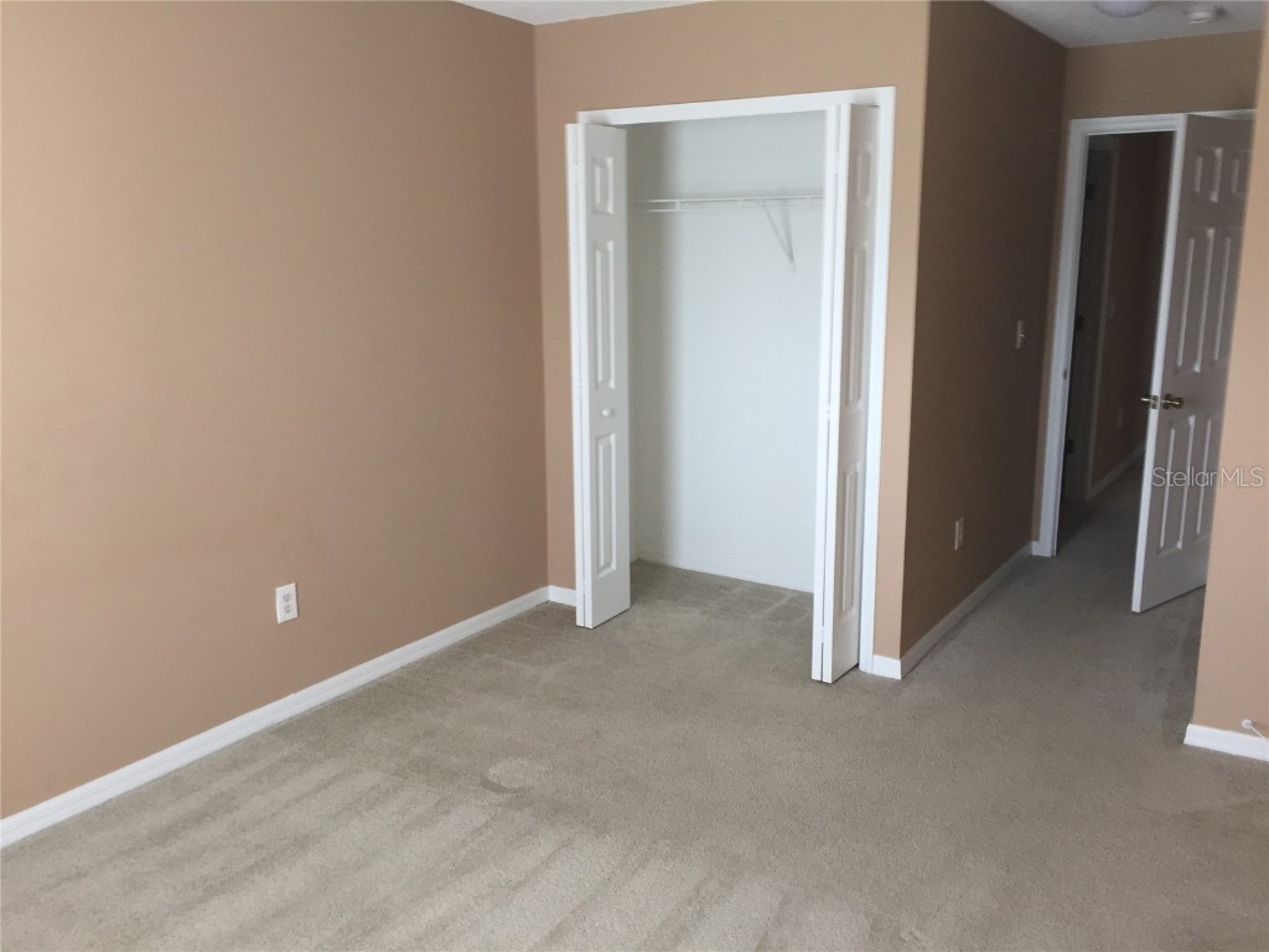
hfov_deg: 61.7
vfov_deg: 48.2
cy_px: 476
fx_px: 1063
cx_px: 634
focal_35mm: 29
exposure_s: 1/30
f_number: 2.2
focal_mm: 4.15
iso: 100
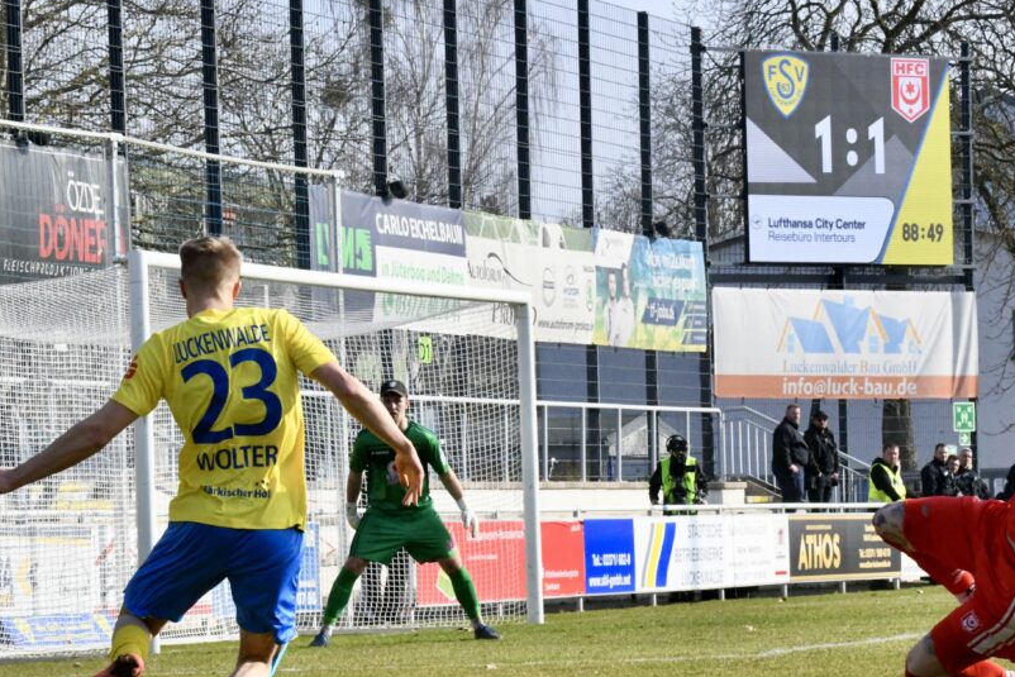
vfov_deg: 9.6
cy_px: 393
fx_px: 4032
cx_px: 582
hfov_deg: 14.3
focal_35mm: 143
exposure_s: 1/1600
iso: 8000
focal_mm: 112
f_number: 22
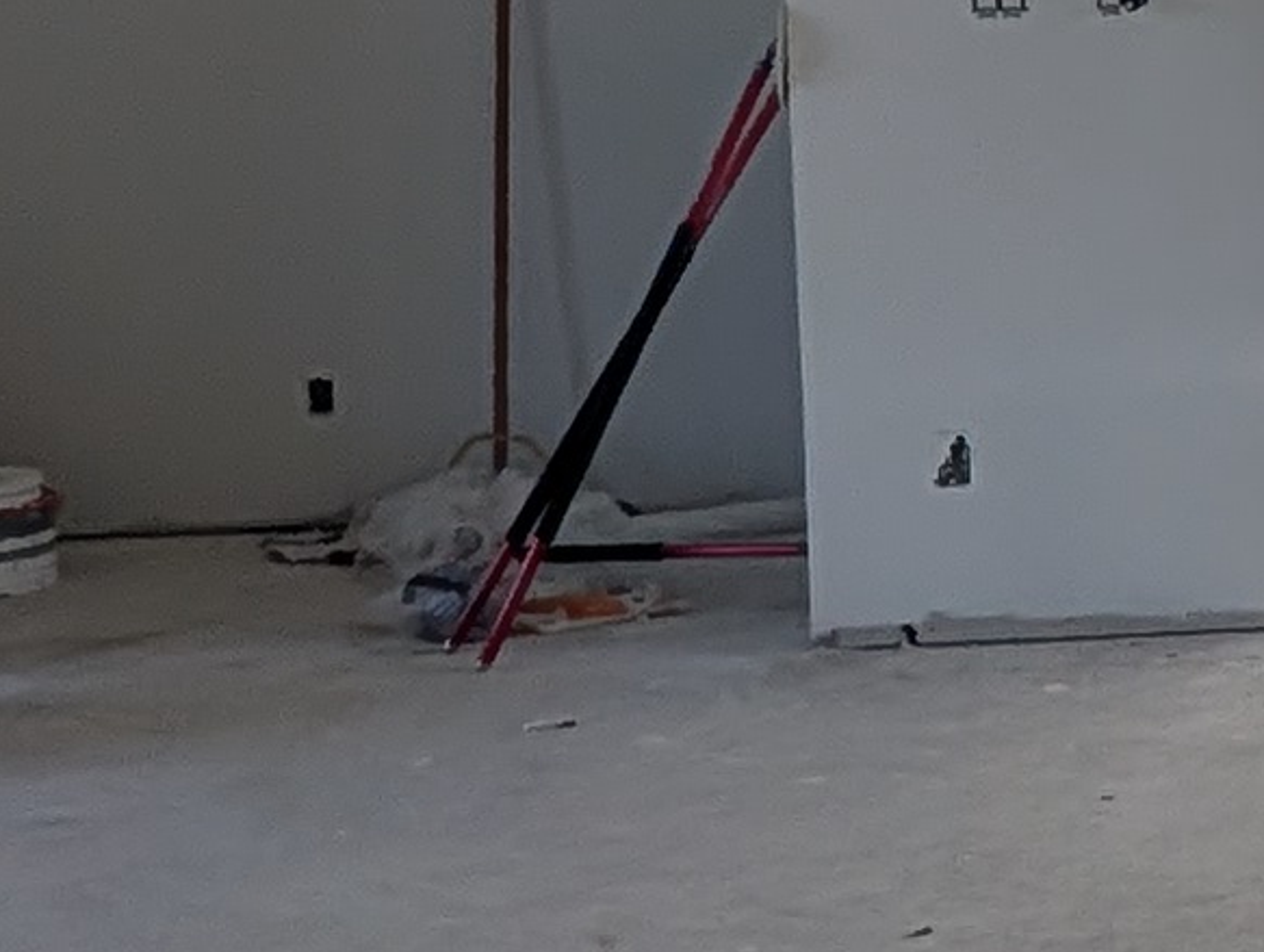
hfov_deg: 19.7
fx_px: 3072
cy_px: 206
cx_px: 1977
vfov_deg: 17.5
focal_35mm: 84
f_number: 1.7
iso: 52
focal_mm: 2.02
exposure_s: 1/368
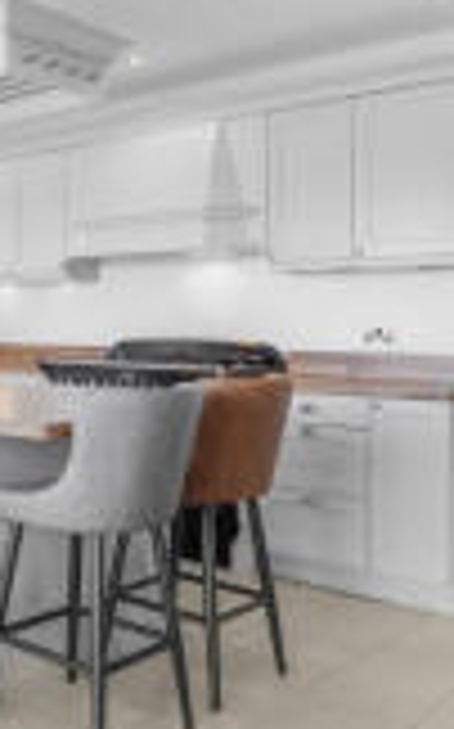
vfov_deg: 47.1
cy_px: 322
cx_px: -94
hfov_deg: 26.9
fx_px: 833
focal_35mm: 42
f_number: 4
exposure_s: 1/400
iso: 400
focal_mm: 14
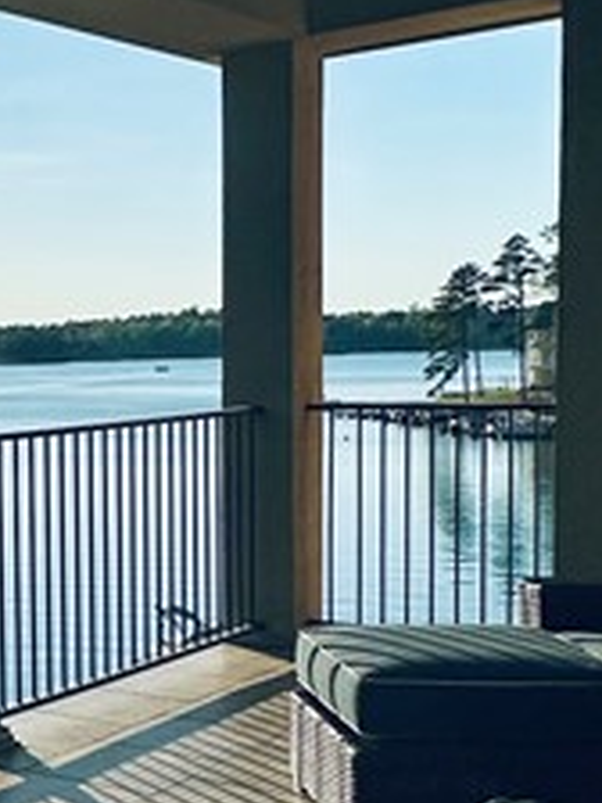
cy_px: 466
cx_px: -308
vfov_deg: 30.2
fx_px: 1484
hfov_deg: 19.8
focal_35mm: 64
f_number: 2.2
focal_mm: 2.22
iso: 50
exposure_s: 1/5814
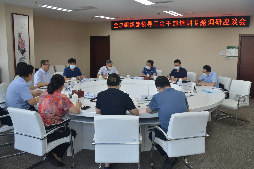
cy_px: 84
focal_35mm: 30
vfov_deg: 43.6
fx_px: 212
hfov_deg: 61.9
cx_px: 127
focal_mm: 20
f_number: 4.5
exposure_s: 1/80
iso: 400
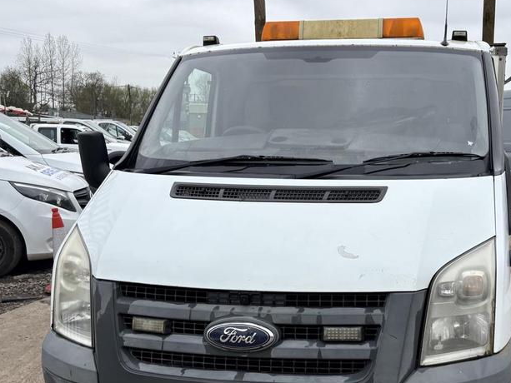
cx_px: 357
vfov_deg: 37.5
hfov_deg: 47.8
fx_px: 561
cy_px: 241
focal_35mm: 38
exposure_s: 1/1287
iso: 50
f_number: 1.6
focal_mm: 5.96
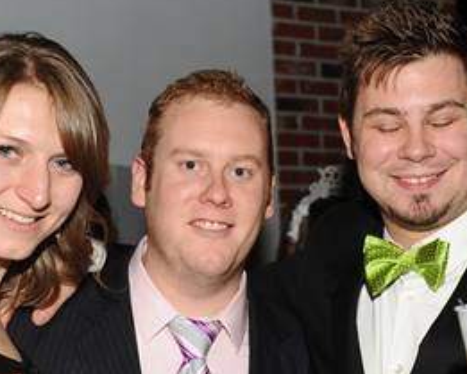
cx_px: 215
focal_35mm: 95
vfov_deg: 16.2
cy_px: 229
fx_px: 1314
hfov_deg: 20.2
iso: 800
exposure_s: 1/250
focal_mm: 48
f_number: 4.8
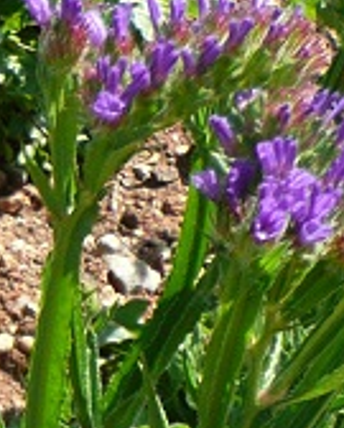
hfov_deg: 7.9
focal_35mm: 173
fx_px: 2196
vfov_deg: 10.2
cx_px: -642
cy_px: 887
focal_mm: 4.6
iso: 100
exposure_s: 1/320
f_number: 3.3
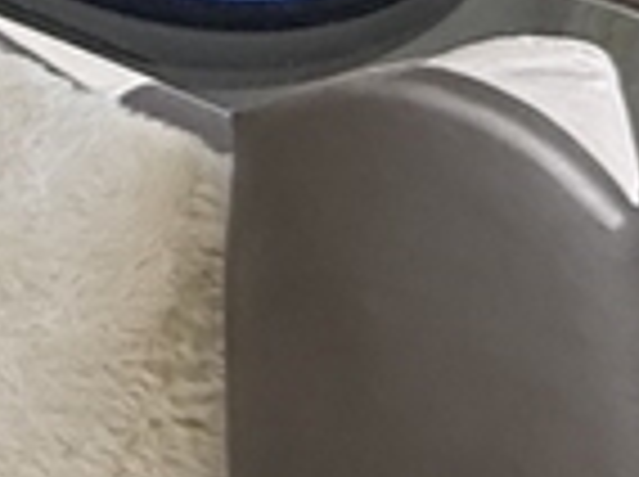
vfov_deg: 11.8
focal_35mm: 101
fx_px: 1861
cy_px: -688
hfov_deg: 13.7
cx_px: -909
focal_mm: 2.22
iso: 64
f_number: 2.2
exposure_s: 1/282
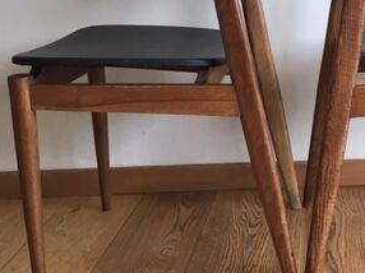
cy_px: 51
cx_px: 302
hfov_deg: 29.0
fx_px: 685
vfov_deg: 22.2
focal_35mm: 65
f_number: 2.2
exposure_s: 1/33
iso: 40
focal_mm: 4.15
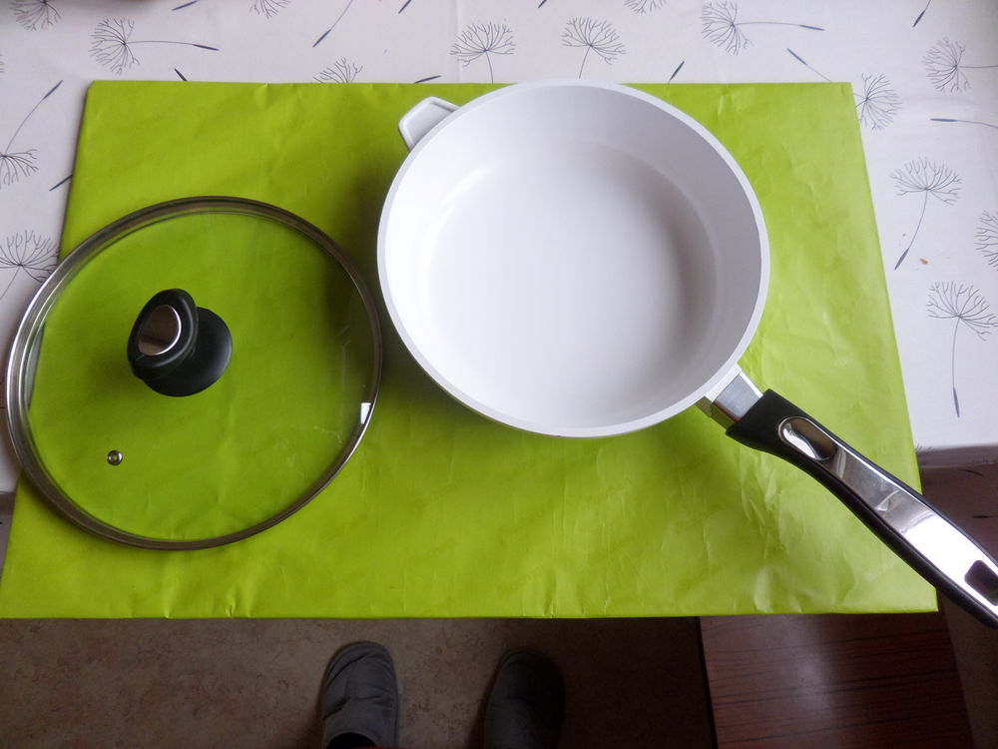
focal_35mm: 24
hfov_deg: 71.6
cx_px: 499
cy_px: 374
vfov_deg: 56.8
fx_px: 692
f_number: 3.1
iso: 160
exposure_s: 1/30
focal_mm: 4.3
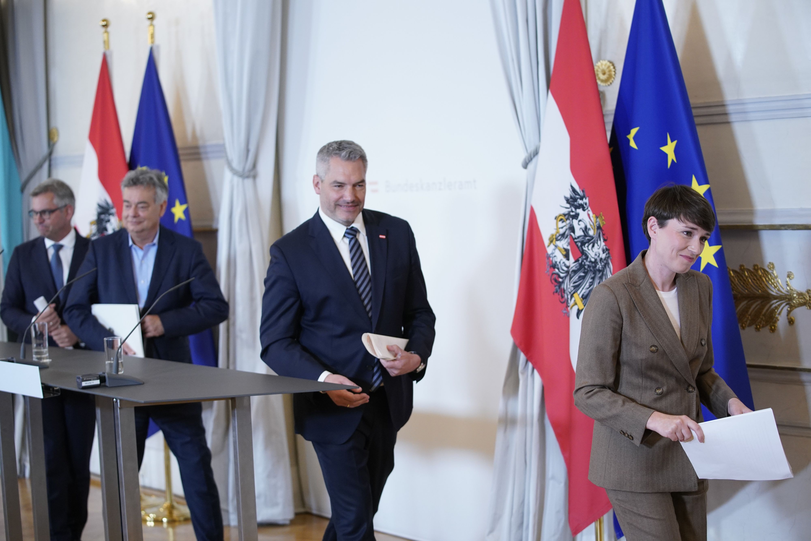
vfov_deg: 19.5
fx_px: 1577
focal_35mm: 70
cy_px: 270
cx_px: 406
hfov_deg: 28.8
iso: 2500
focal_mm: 70
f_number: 2.8
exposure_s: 1/400
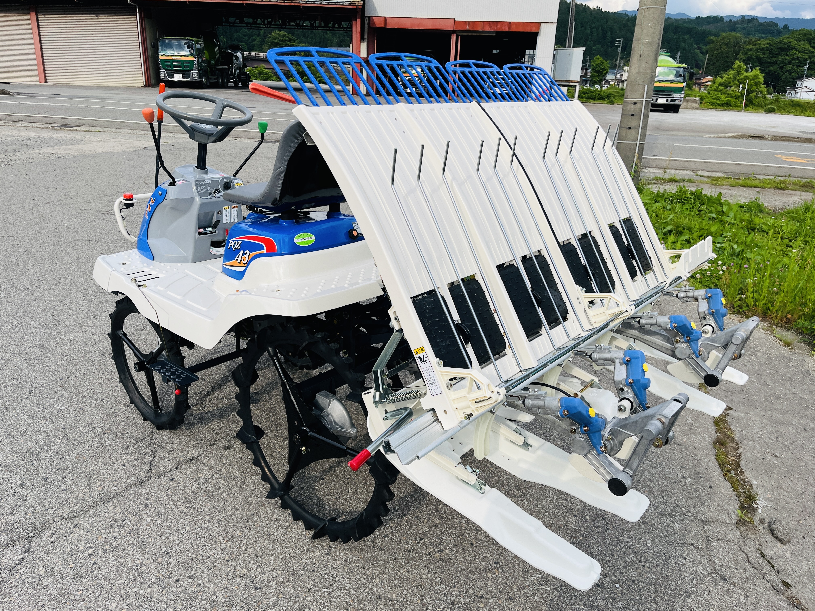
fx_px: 612
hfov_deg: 67.3
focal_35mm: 26
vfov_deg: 53.1
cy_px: 306
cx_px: 408
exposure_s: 1/2571
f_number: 1.6
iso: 50
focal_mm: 5.1
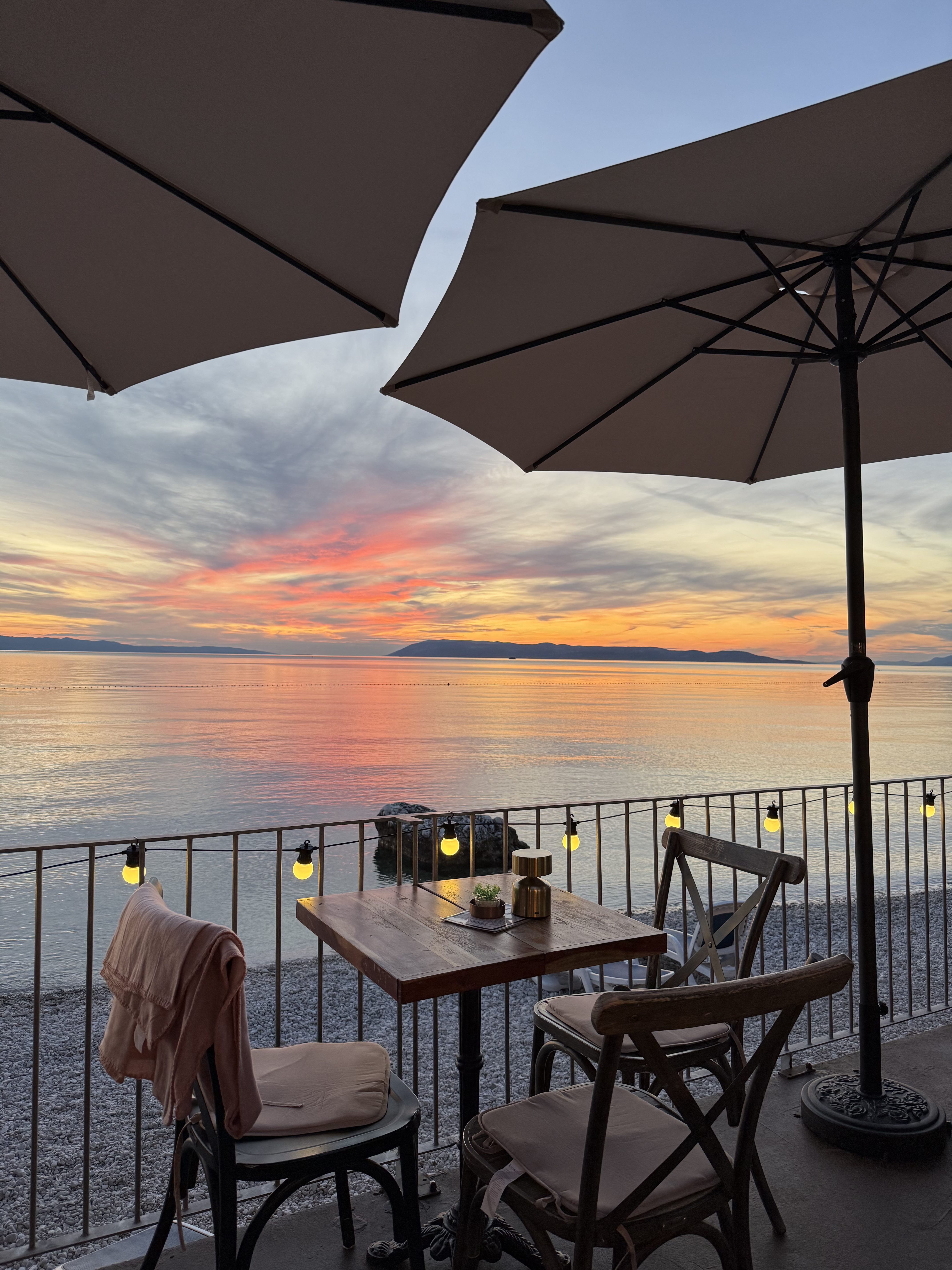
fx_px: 880
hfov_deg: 56.8
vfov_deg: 71.6
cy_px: 635
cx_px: 476
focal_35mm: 24
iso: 160
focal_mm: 6.76
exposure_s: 1/121
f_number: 1.78
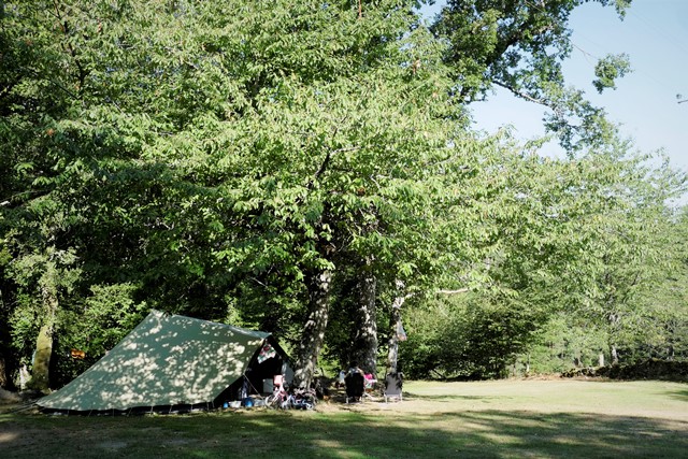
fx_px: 688
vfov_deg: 36.9
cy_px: 230
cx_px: 344
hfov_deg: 53.1
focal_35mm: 36
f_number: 4.5
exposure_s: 1/1100
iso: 800
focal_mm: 24.3
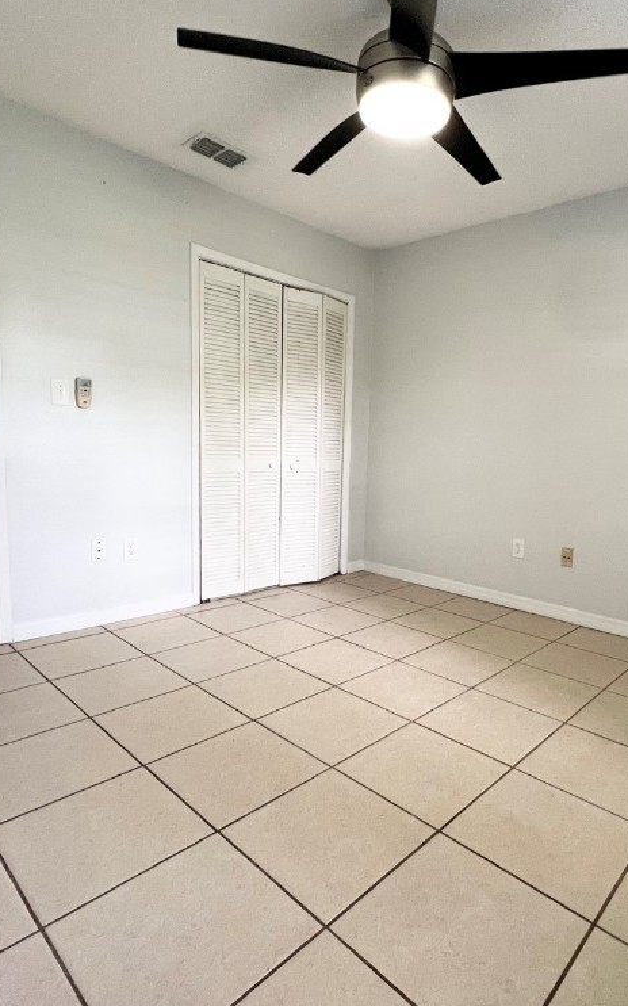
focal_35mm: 19
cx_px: 376
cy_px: 510
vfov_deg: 88.0
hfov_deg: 61.7
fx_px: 521
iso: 160
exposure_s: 1/60
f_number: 1.8
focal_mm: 1.57
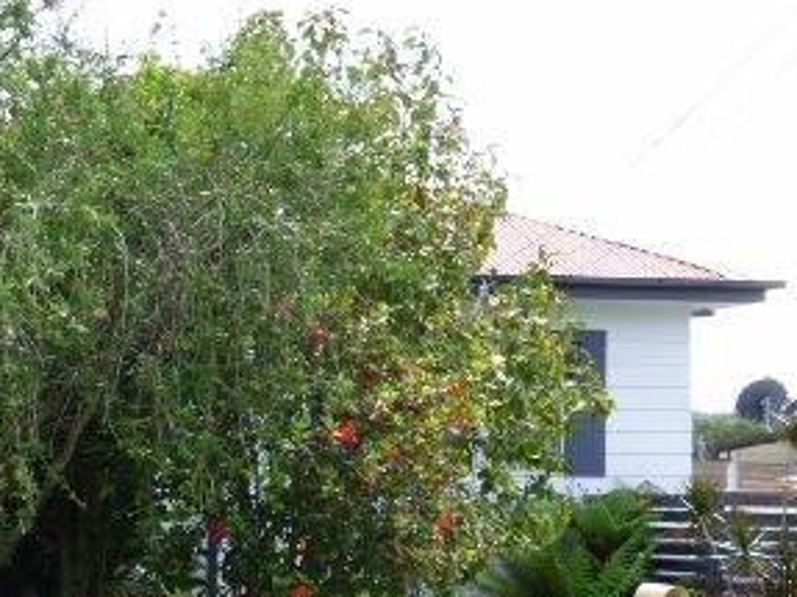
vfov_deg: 16.8
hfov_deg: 21.4
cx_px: -69
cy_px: 505
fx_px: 2002
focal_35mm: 87
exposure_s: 1/250
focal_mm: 6.8
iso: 100
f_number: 3.5
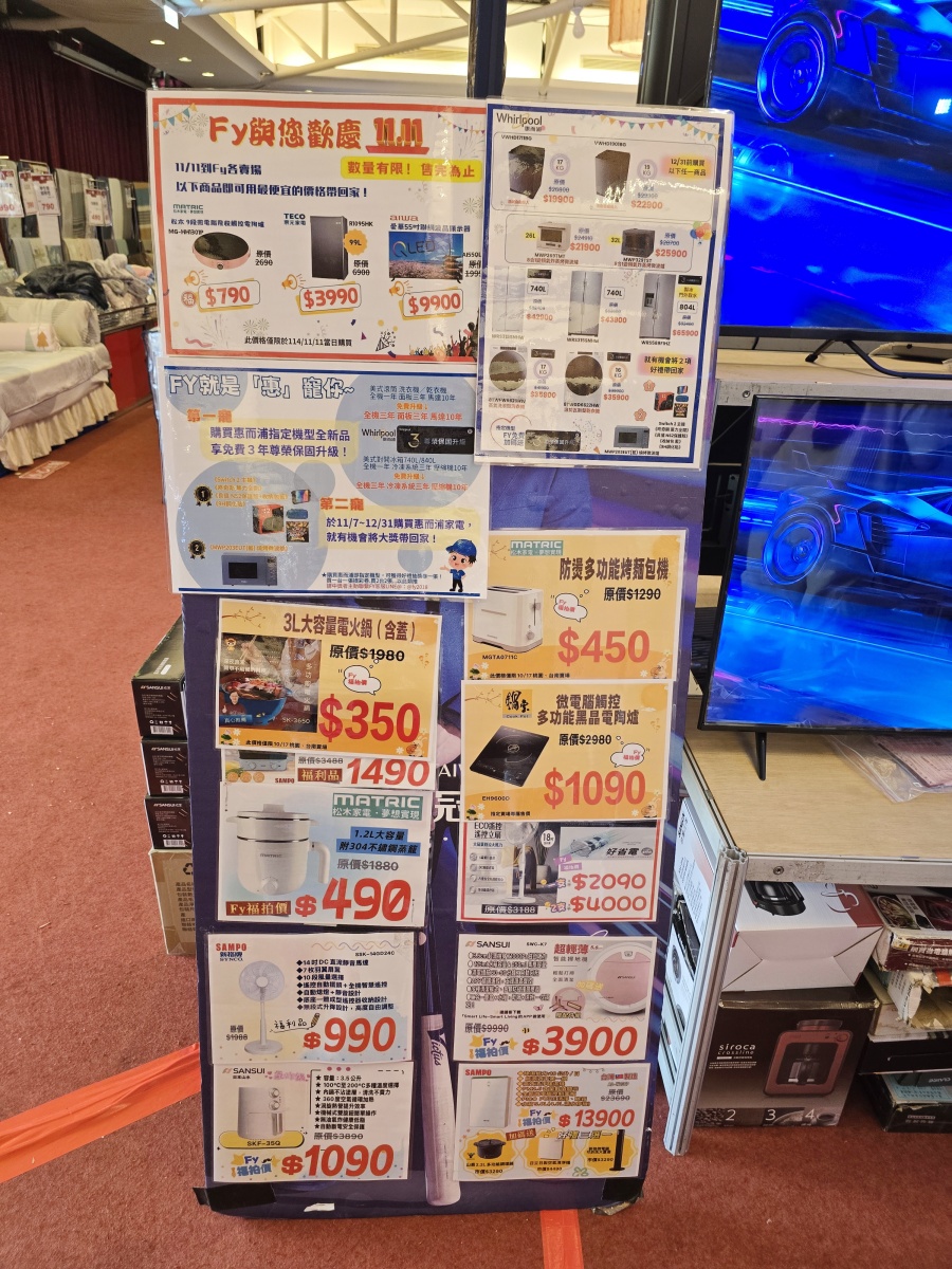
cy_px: 634
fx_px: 843
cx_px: 476
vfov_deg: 73.9
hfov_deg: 58.9
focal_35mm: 23
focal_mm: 6.3
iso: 320
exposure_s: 1/120
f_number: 1.7
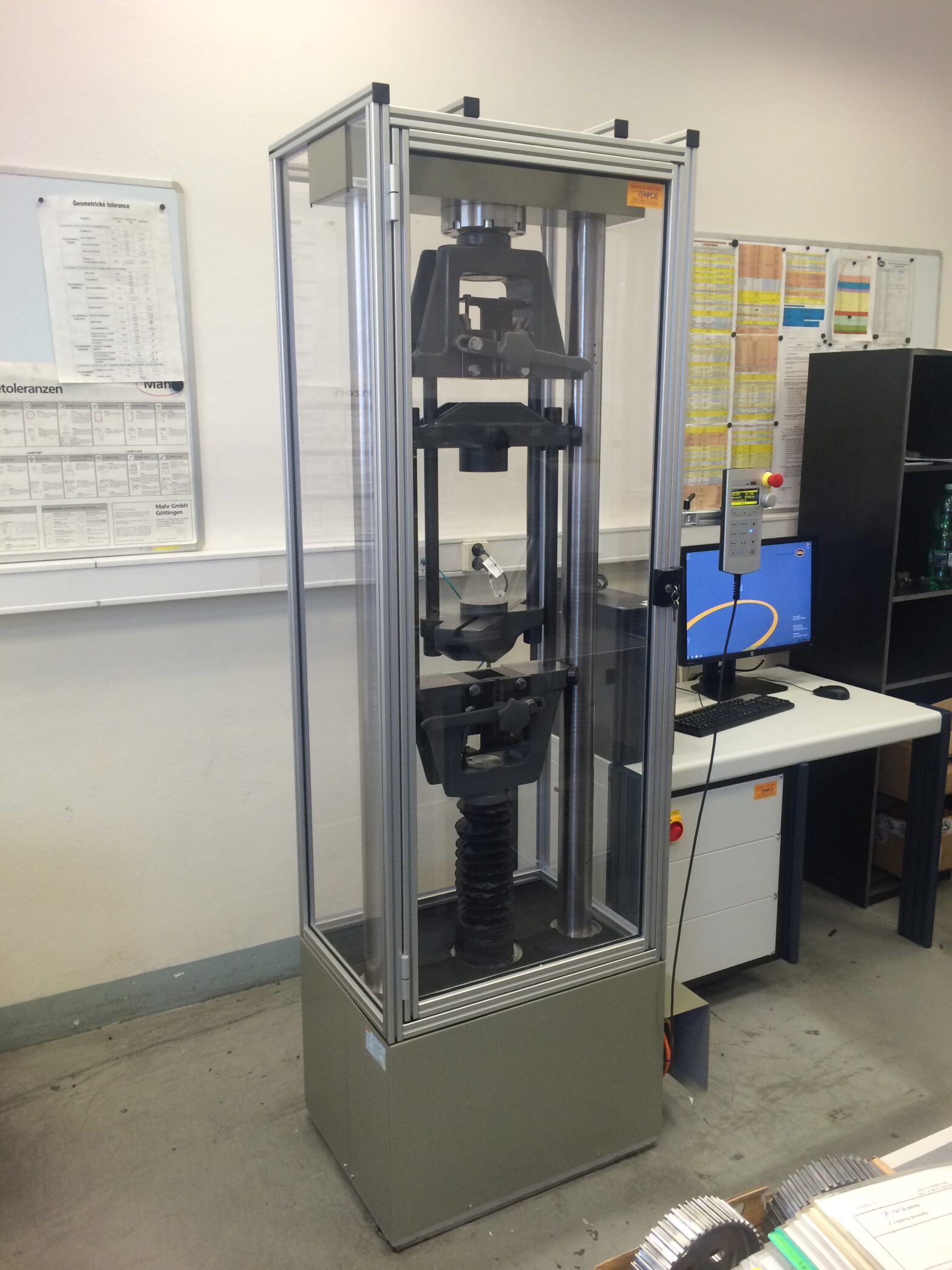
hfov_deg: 46.8
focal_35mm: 30
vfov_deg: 60.0
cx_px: 476
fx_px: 1100
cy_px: 635
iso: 64
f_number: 2.2
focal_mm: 4.12
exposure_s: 1/33
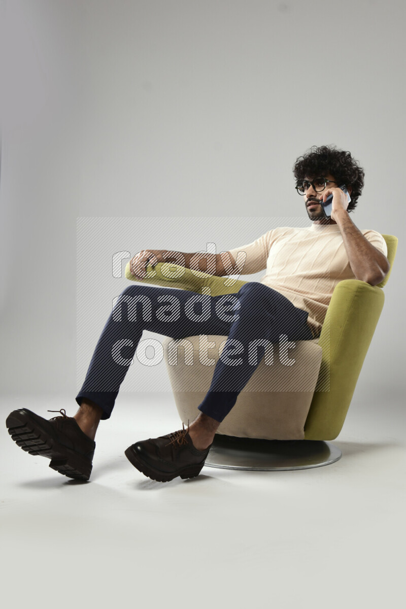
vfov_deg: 46.4
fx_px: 710
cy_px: 304
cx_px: 203
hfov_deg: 31.9
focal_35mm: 42
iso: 400
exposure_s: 1/125
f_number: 5.6
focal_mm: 42
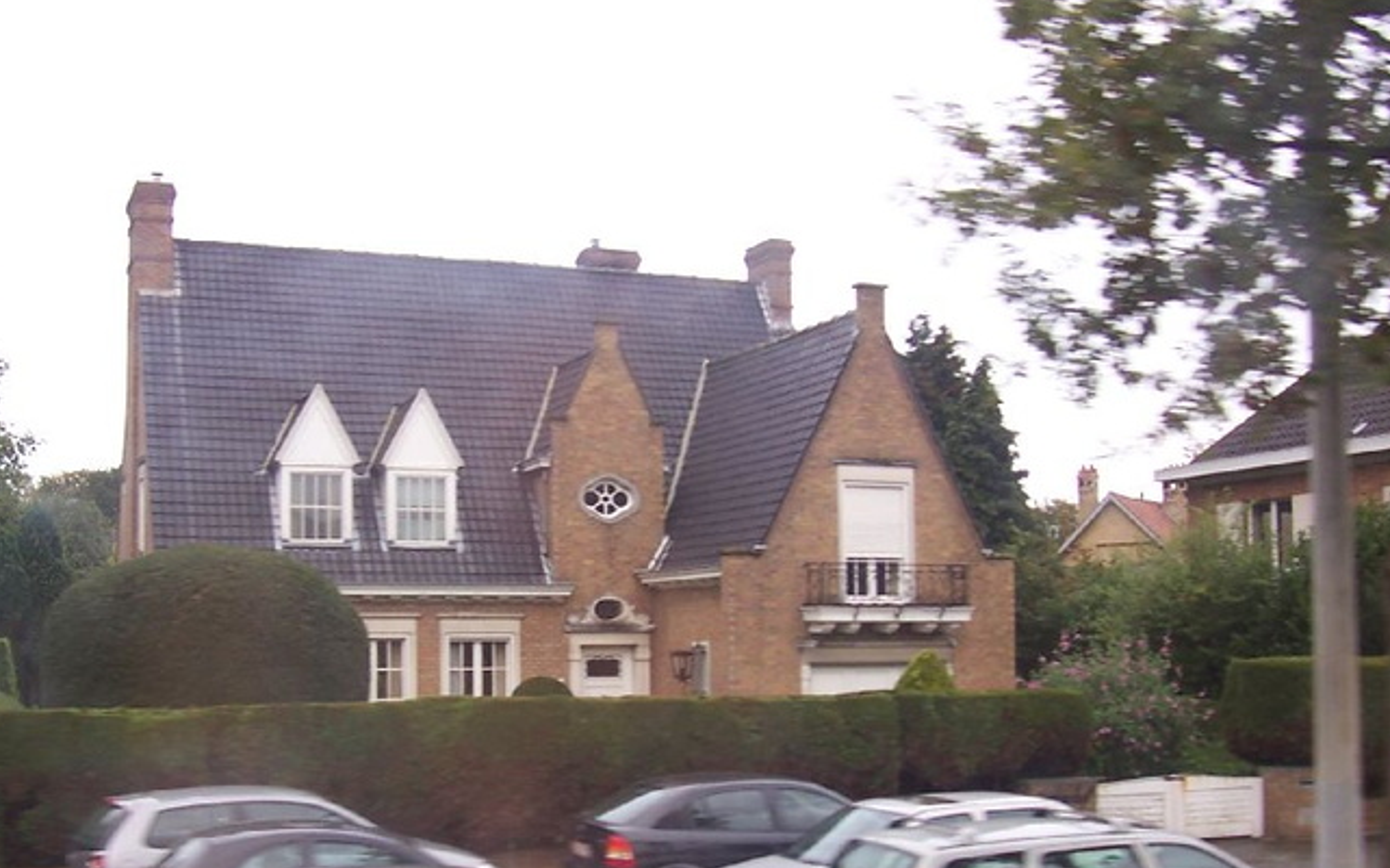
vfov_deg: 28.3
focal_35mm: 45
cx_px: 594
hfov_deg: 44.3
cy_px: 621
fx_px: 1704
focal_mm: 5.6
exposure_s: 1/90
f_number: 2.7
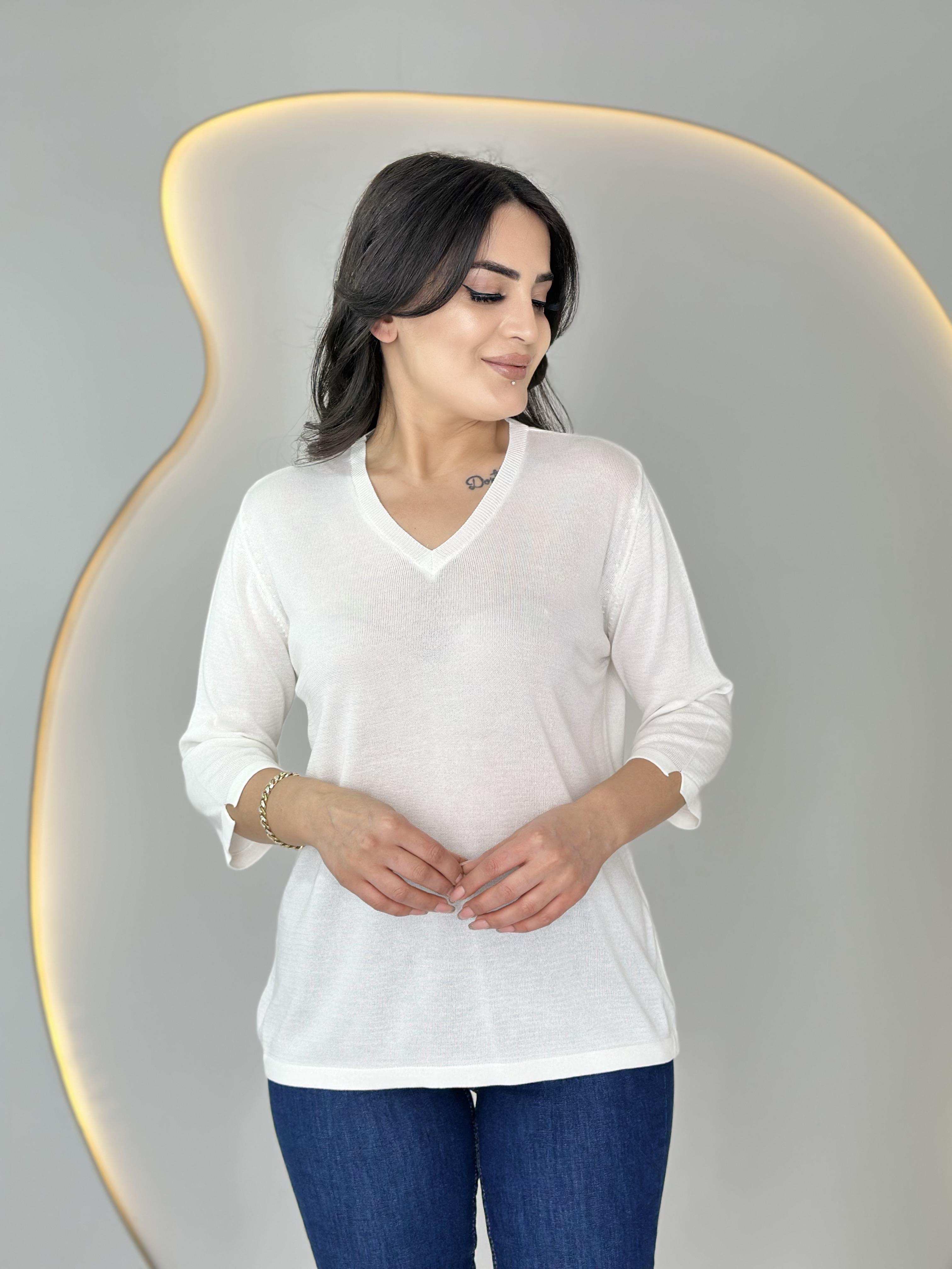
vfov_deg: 39.7
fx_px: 1760
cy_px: 634
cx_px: 476
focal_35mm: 48
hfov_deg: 30.3
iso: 80
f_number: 1.78
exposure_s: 1/191
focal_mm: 6.86
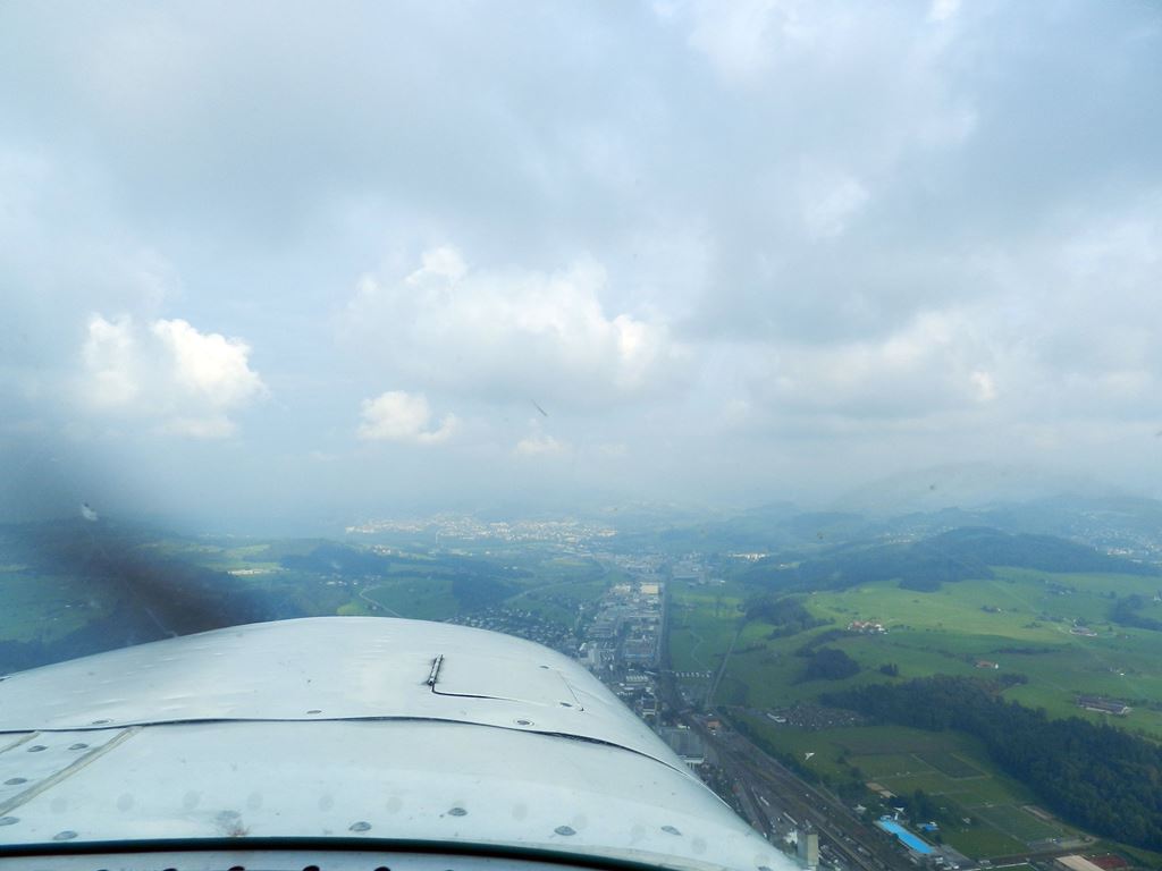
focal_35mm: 23
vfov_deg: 58.9
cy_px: 436
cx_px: 581
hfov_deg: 73.9
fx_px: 772
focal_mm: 4
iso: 160
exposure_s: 1/640
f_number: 4
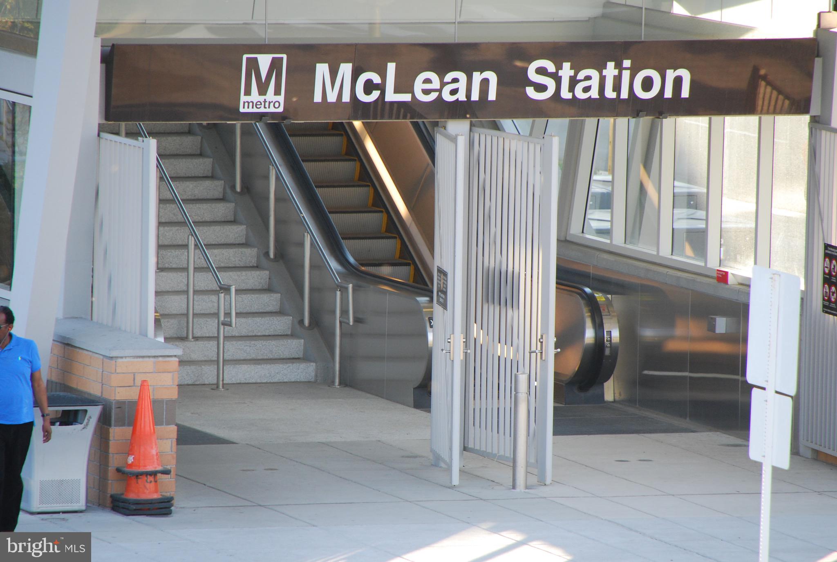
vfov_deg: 3.4
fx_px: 9434
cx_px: 418
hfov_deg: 5.1
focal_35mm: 405
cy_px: 281
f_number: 6.3
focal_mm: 270
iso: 400
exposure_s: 1/100
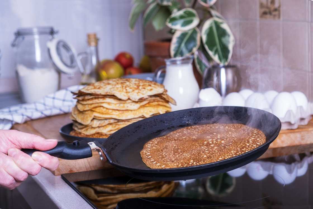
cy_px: 104
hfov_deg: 26.6
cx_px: 156
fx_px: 661
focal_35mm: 76
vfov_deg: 18.0
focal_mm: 50.5
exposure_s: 1/125
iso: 160
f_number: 5.6
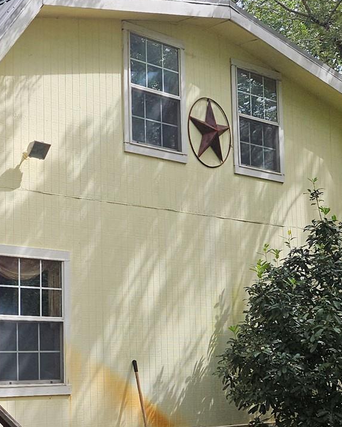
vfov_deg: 29.3
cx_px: -109
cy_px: 287
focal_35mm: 64
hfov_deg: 21.5
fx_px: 809
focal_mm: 5.4
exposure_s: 1/823
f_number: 1.8
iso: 25
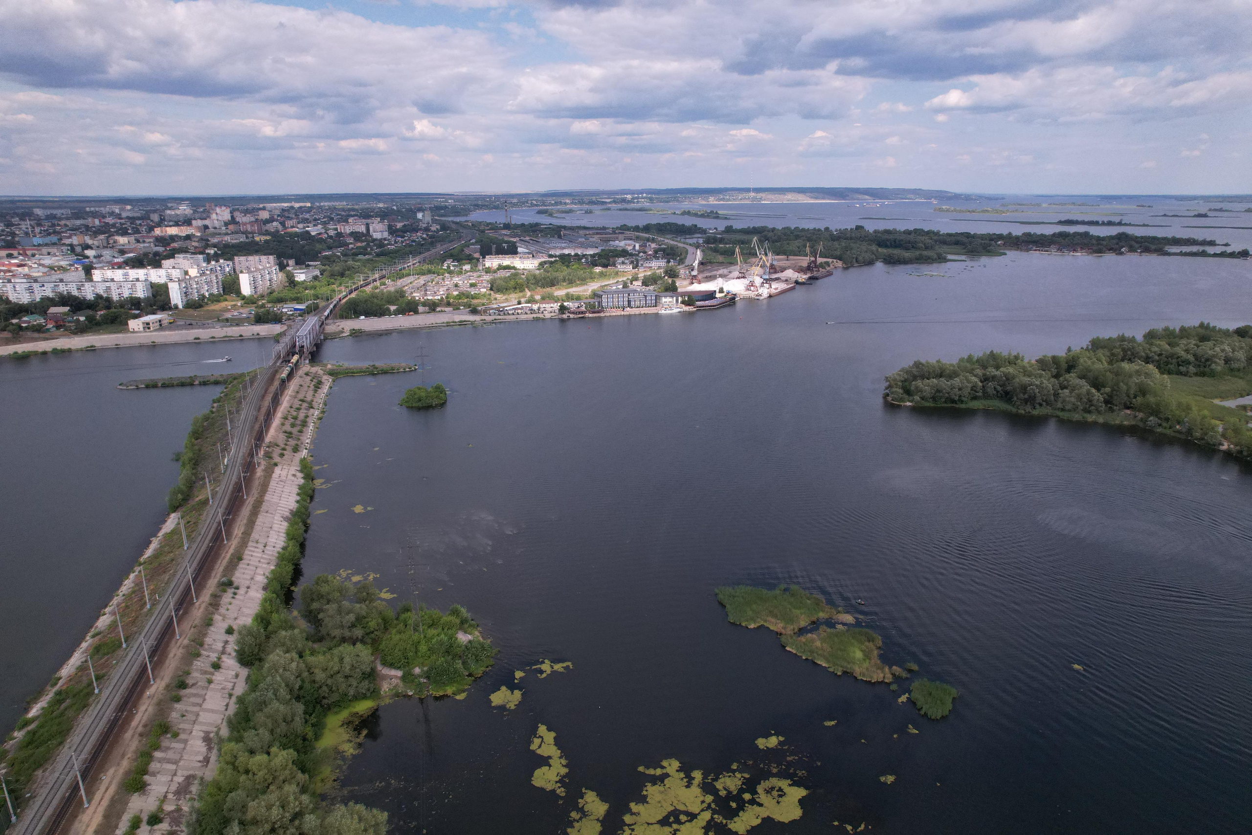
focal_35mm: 22
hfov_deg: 78.6
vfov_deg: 57.2
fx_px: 765
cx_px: 626
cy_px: 418
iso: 400
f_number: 2.8
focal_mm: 8.38
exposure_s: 1/200
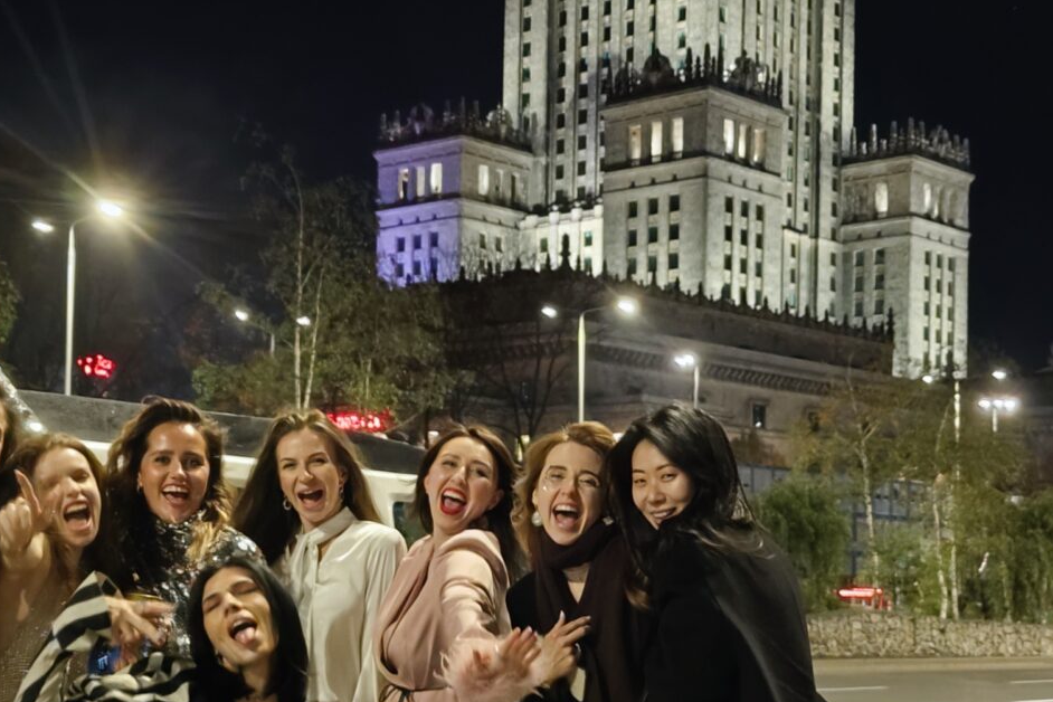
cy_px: 497
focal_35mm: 65
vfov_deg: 20.8
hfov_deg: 31.0
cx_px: 541
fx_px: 1901
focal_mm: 7.01
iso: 4175
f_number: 1.69
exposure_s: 1/20
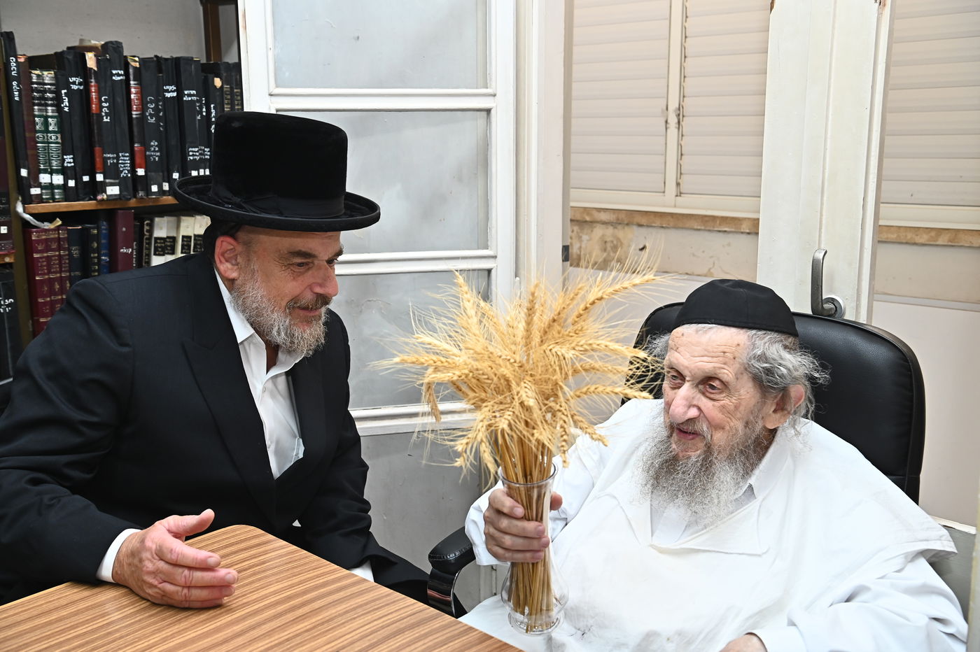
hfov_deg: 50.7
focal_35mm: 38
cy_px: 326
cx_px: 490
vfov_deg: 35.0
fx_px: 1034
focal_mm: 38
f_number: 6.3
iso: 1250
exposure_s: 1/200
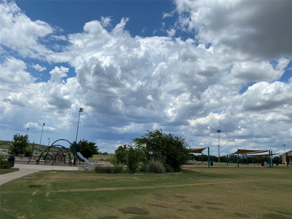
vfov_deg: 53.1
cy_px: 110
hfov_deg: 67.3
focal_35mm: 26
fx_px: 219
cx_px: 146
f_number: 1.8
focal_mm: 4.25
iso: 32
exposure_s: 1/6757
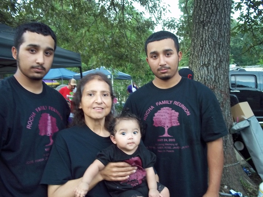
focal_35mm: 36
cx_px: 132
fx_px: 274
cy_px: 98
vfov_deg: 39.7
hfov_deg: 51.4
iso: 160
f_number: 3.1
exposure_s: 1/30
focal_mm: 6.5
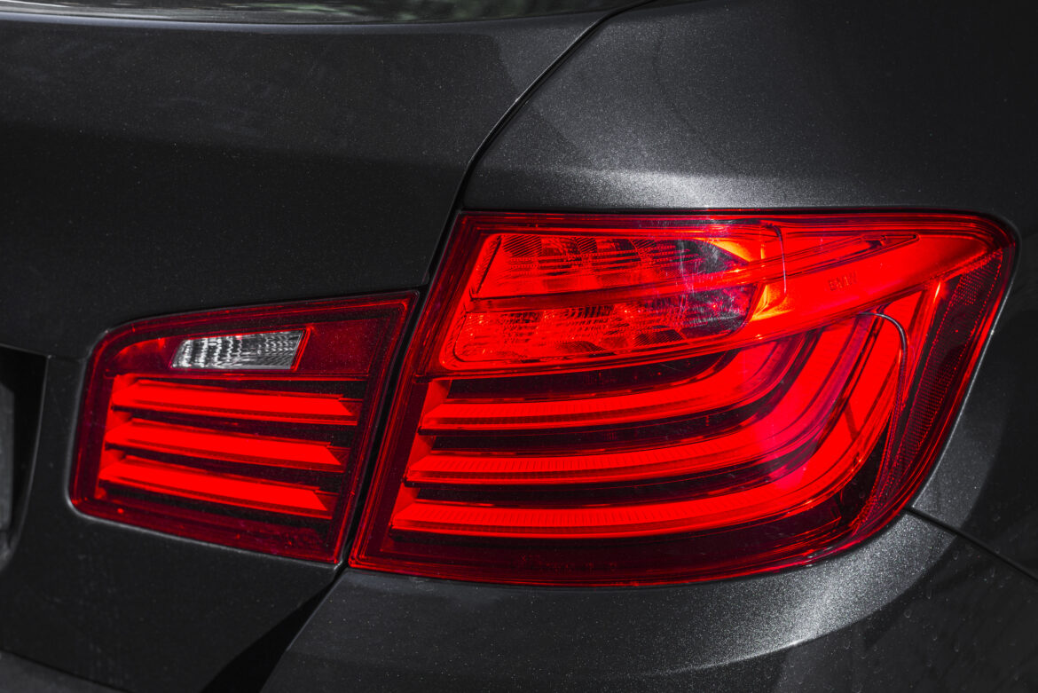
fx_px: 1442
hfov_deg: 39.6
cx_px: 519
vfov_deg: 27.0
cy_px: 346
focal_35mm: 50
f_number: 5
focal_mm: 50
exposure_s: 1/400
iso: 250
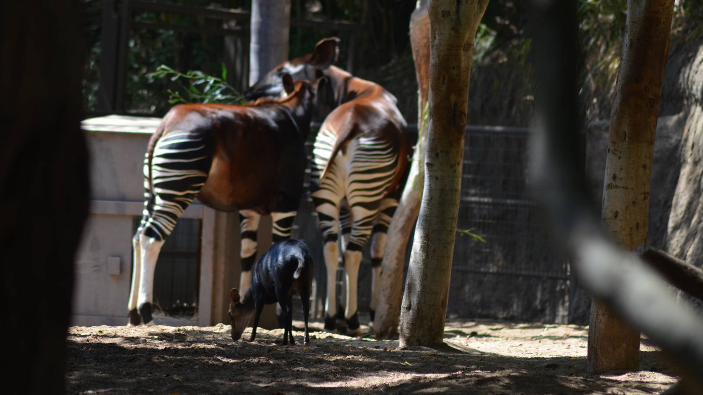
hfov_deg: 6.2
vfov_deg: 3.5
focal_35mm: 346
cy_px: 174
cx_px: 352
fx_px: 6449
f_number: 4.8
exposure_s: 1/1000
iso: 720
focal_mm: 220
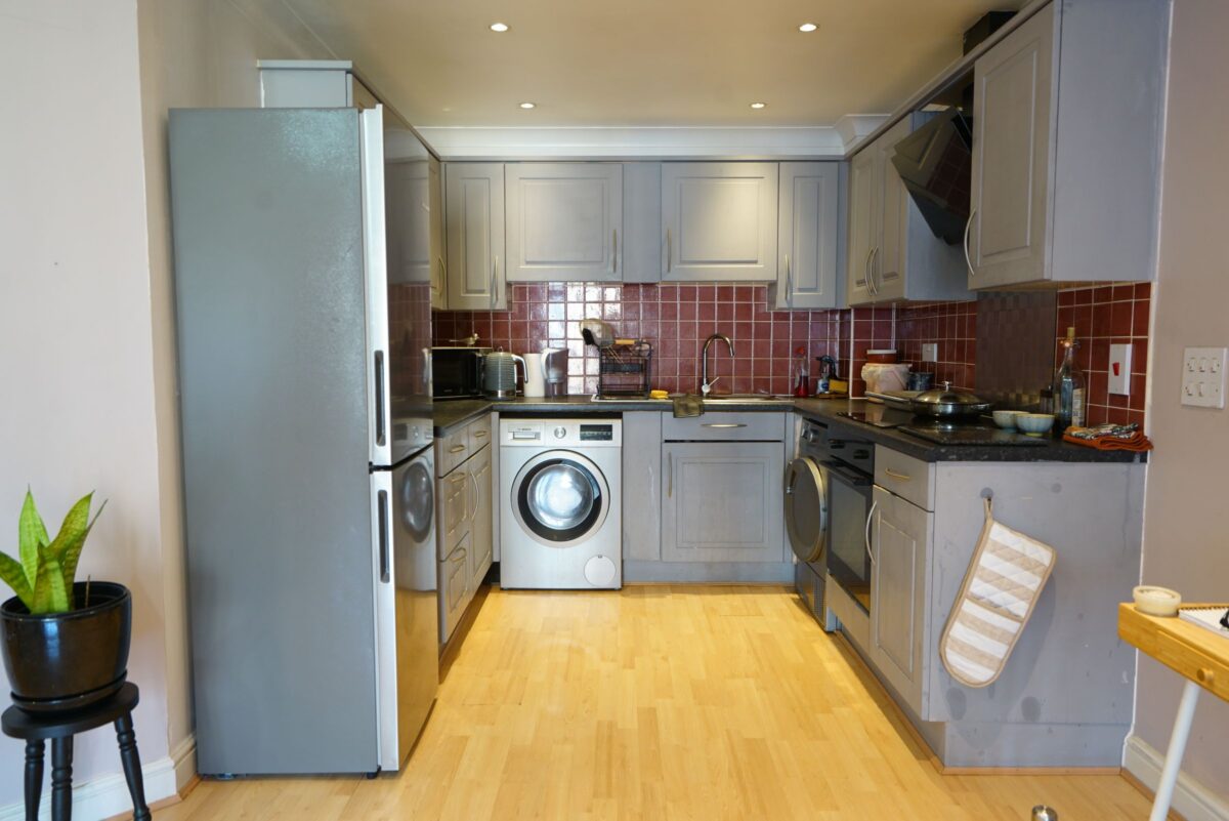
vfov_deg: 53.2
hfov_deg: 73.7
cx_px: 614
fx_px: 820
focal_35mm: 24
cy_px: 410
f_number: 5
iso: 500
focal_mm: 24
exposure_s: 1/8
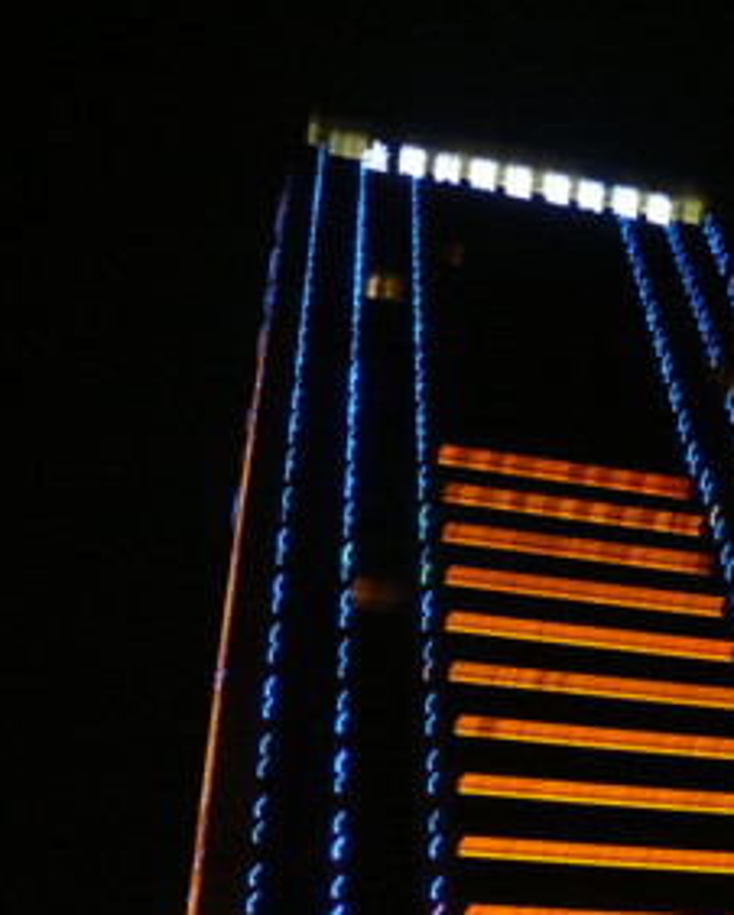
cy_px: 456
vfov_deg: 40.3
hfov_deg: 32.1
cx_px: 562
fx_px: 1248
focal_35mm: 46
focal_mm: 7.4
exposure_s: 1/4
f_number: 2.8
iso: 200
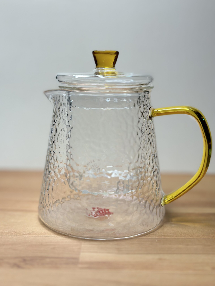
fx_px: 398
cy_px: 143
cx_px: 108
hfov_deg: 30.3
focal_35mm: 48
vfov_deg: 39.7
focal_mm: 6.86
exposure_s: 1/128
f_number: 1.78
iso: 64
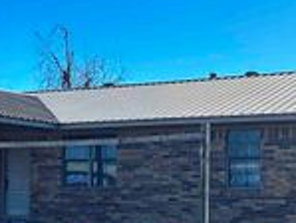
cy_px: 172
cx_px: 141
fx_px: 745
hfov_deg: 22.5
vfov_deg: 16.9
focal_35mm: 87
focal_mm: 5.7
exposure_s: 1/1972
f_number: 1.5
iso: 50
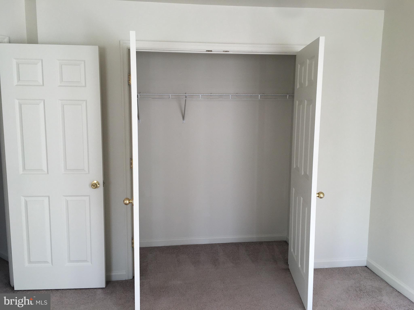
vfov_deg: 48.2
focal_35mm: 29
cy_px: 155
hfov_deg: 61.7
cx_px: 207
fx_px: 347
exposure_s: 1/70
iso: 25
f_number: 2.2
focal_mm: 4.15
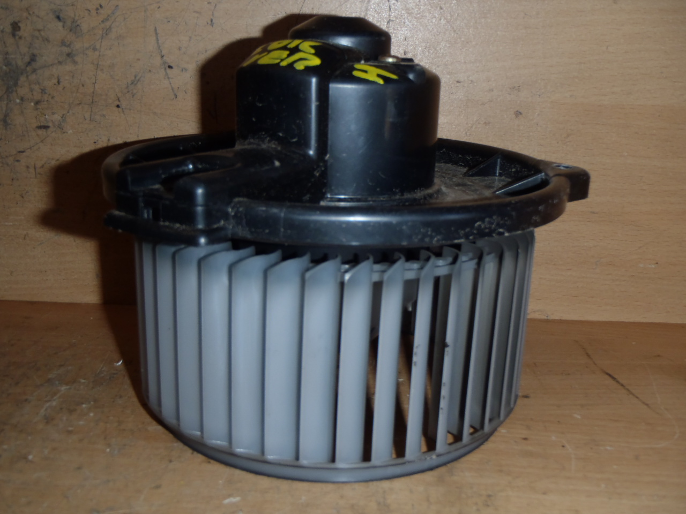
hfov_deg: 49.0
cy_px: 257
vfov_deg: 37.7
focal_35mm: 38
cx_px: 343
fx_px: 753
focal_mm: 6.83
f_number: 4.6
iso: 100
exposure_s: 1/40
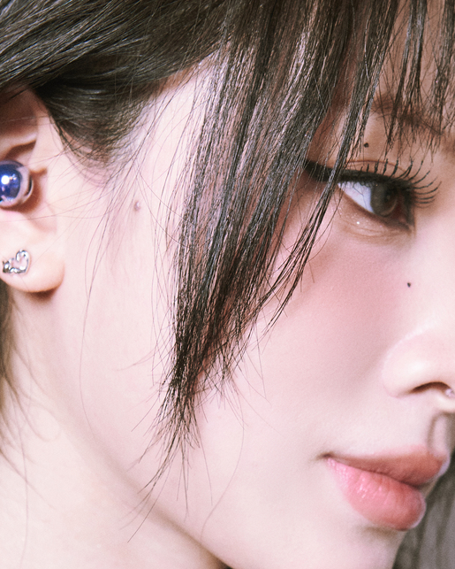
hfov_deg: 10.1
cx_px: 243
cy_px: 504
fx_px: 2574
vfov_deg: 12.5
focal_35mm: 153
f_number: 6.3
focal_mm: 70
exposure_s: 1/200
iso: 640
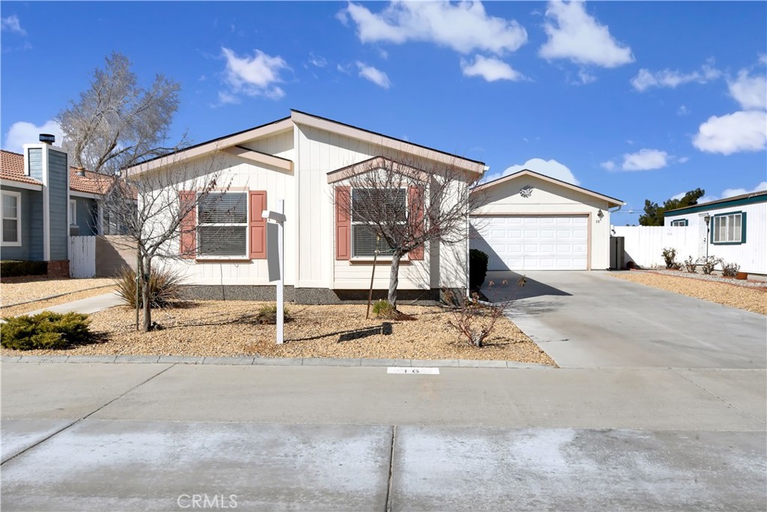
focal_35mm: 30
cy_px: 256
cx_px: 384
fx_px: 639
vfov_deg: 43.6
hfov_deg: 61.9
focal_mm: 20
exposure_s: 1/1250
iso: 1250
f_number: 18
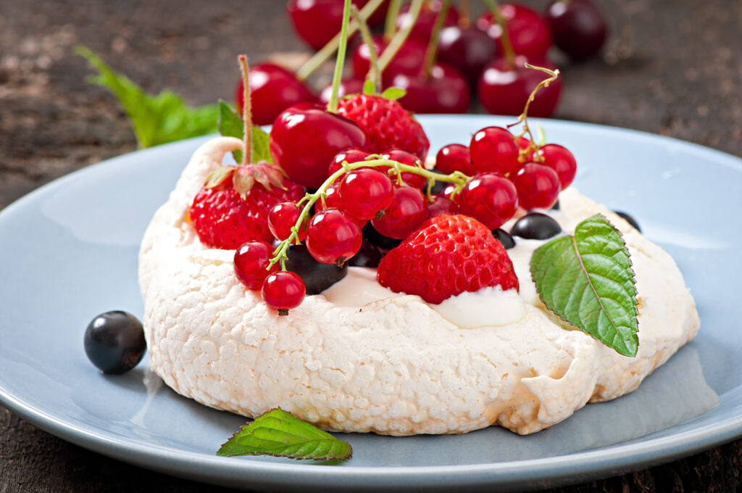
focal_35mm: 158
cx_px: 371
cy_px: 246
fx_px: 3242
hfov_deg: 13.1
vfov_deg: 8.7
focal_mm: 105
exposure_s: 1/200
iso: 100
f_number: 11
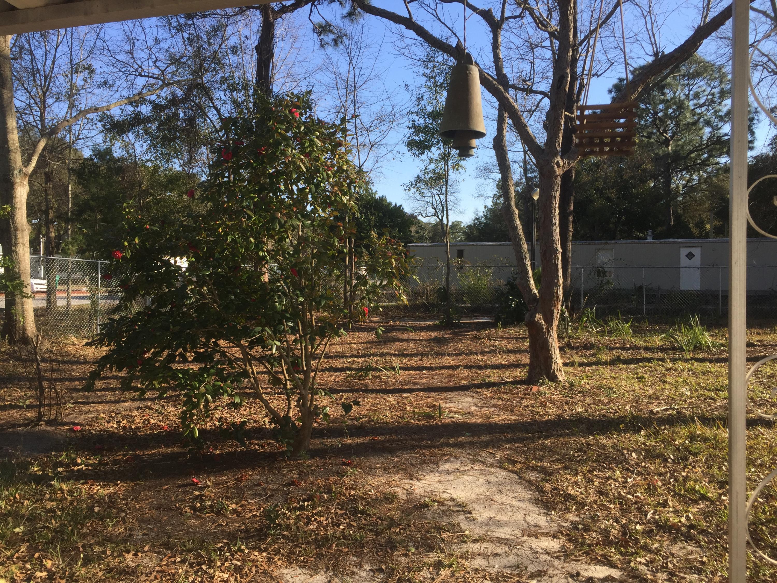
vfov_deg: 48.2
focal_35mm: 29
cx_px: 388
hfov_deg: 61.7
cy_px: 292
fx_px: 651
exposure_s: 1/879
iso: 32
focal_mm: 4.15
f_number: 2.2
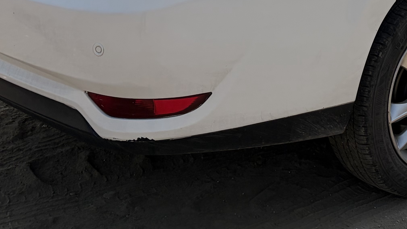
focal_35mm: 80
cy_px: -154
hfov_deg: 25.9
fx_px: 863
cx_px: 343
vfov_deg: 13.8
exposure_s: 1/5348
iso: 50
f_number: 1.6
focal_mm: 5.96
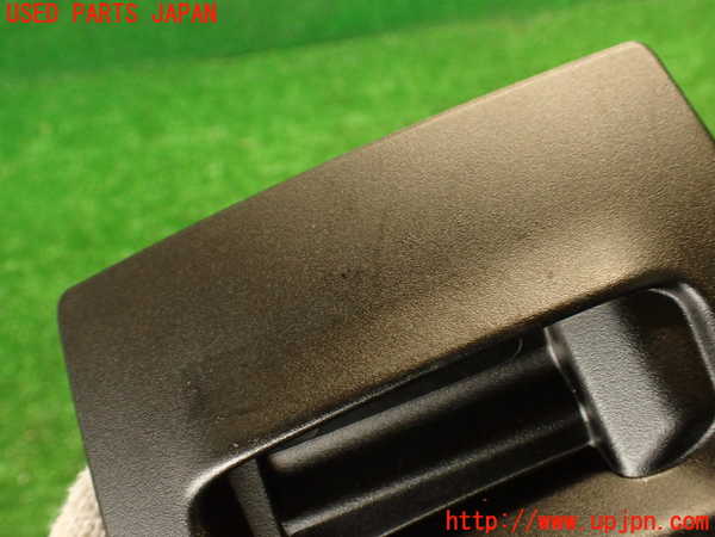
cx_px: 358
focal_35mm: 32
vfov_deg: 44.2
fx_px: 661
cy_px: 268
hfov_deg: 56.8
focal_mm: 5.79
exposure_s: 1/30
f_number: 2.4
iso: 400
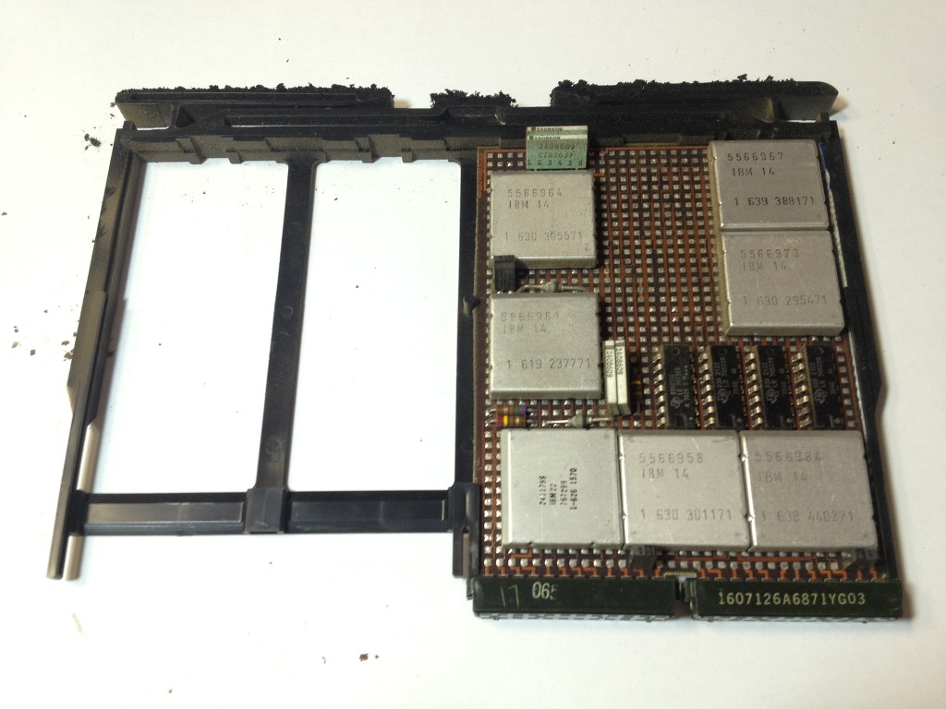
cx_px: 473
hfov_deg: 52.6
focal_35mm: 35
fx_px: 956
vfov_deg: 40.7
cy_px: 354
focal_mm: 4.28
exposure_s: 1/20
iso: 50
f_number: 2.4
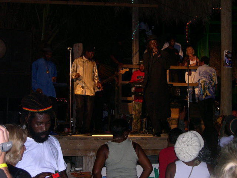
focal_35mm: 67
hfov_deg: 29.0
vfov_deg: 21.9
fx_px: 459
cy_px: 89
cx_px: 118
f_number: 3.7
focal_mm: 14.2
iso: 400
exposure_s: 1/60
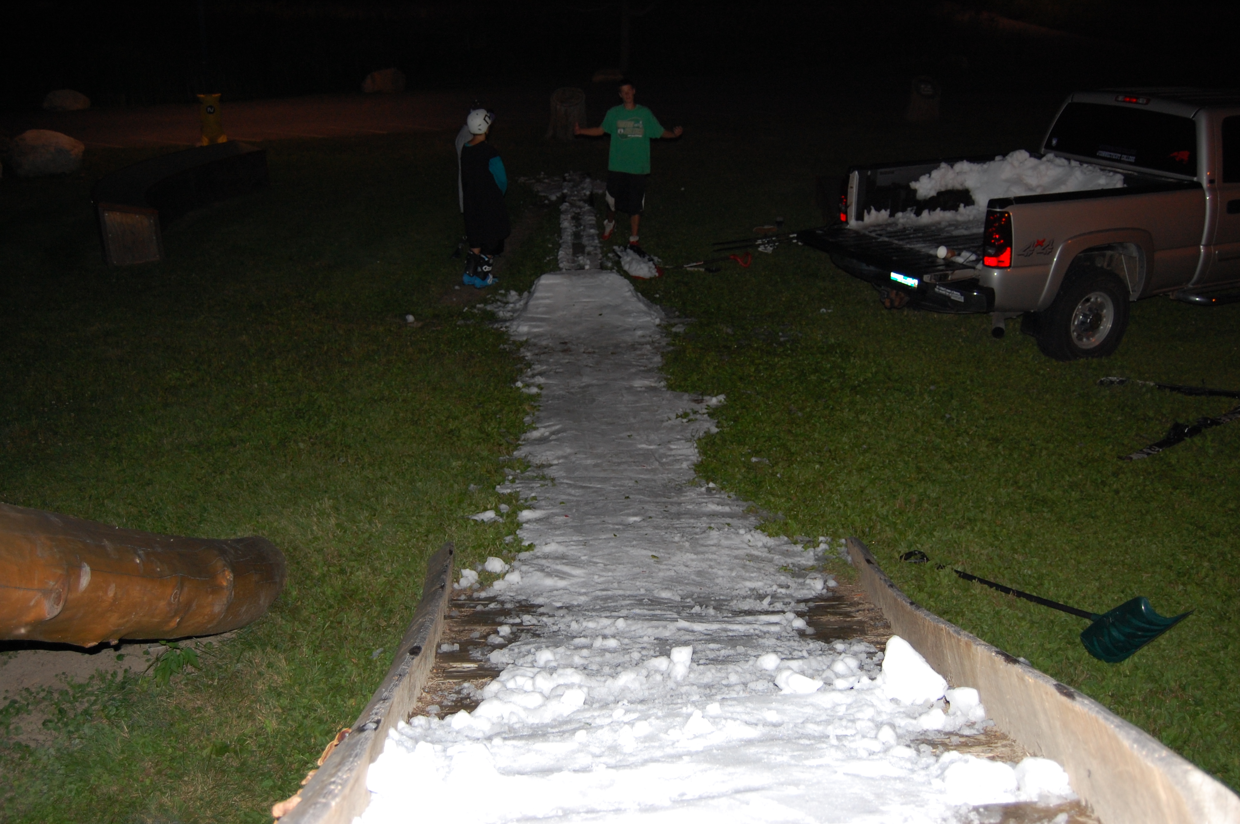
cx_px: 620
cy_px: 412
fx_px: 1136
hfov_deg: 57.3
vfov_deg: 39.9
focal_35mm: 33
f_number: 3.8
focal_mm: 22
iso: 400
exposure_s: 1/60
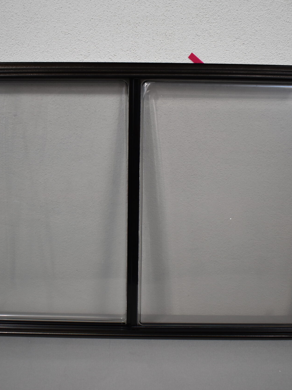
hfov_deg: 32.9
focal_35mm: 44
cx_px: 139
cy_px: 193
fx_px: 495
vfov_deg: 42.9
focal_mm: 20
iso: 500
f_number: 3.5
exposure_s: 1/250
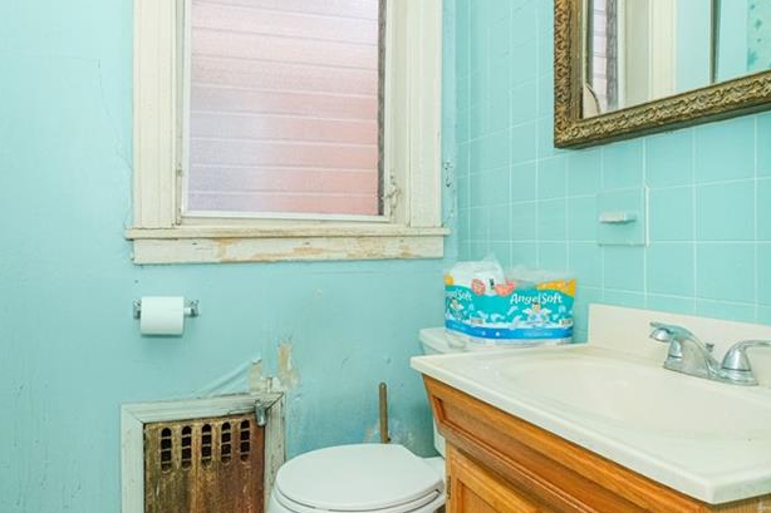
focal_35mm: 25
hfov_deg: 71.0
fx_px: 535
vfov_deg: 51.2
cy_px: 245
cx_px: 323
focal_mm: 10
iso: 1600
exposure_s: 1/60
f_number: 9
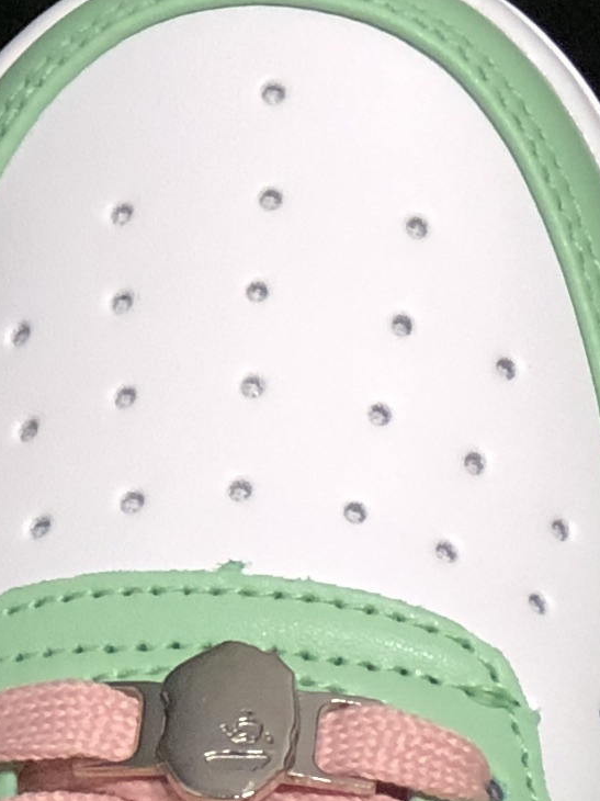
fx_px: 7284
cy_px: 1016
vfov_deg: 6.2
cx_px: 792
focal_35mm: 315
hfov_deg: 4.7
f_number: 2.8
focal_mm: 6.6
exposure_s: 1/30
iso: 125
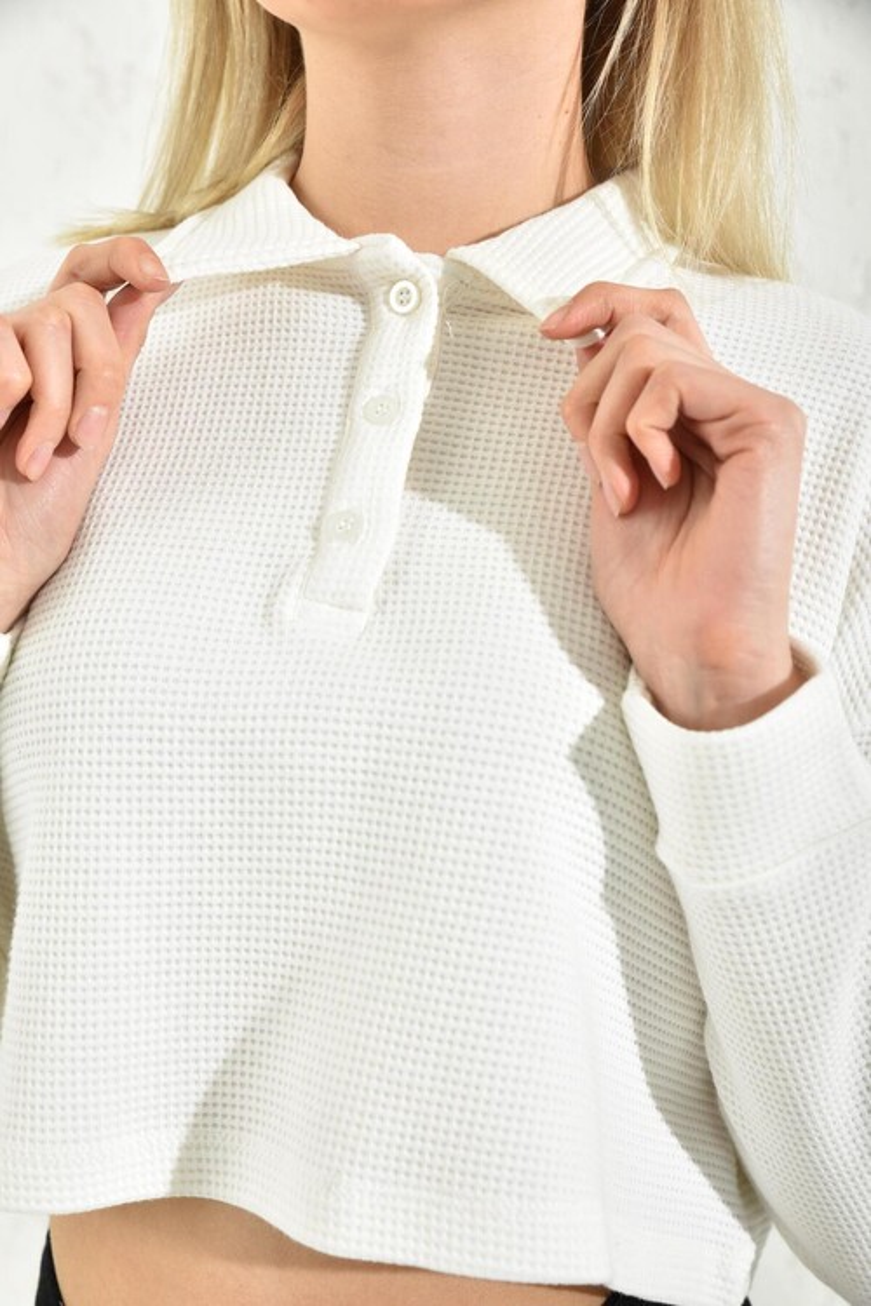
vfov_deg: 39.6
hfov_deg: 27.0
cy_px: 653
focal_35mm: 50
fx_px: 1814
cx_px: 436
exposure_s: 1/160
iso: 100
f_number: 7.1
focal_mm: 50
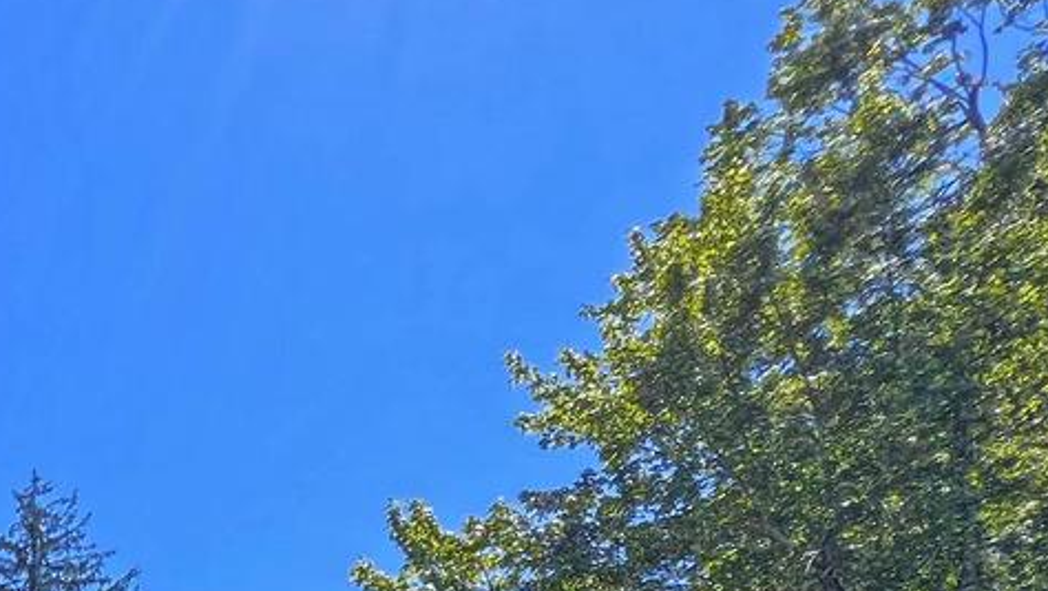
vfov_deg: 19.4
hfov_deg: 34.1
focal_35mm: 43
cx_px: -310
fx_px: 1195
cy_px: 1109
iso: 32
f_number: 1.8
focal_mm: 1.57
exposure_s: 1/717
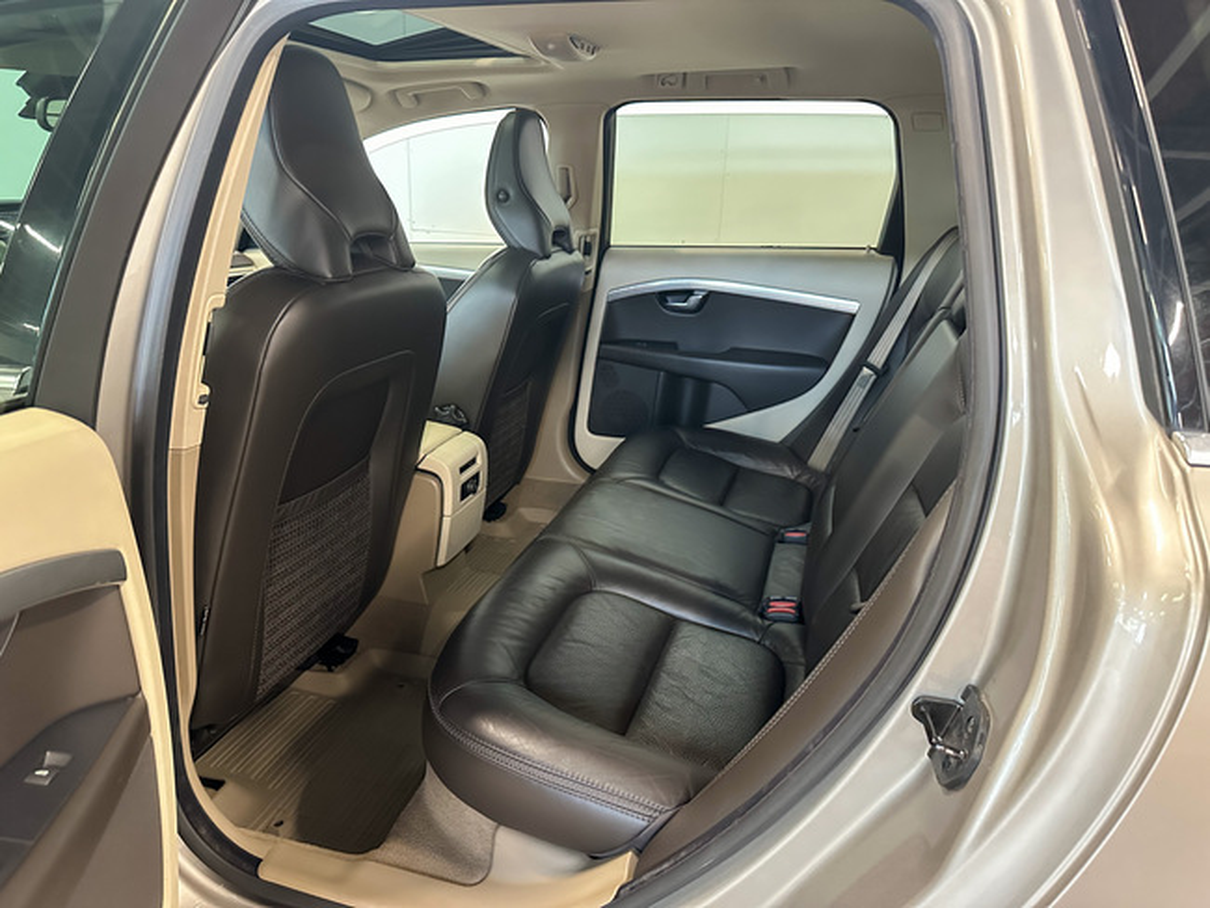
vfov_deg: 56.8
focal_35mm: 24
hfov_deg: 71.6
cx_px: 605
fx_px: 839
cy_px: 454
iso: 1250
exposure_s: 1/25
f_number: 1.78
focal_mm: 6.86
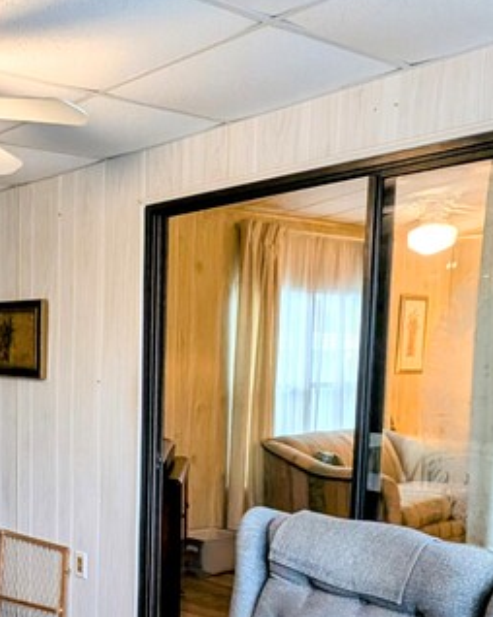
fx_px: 730
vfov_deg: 44.4
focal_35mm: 40
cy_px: 457
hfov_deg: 33.7
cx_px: -12
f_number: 2.2
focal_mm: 1.95
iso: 216
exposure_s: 1/60
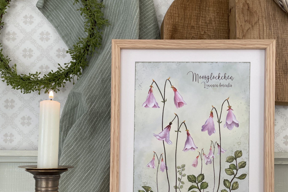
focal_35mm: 37
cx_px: 145
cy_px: 140
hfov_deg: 51.9
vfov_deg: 35.3
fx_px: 296
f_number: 1.6
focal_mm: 4.2
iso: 64
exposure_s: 1/121
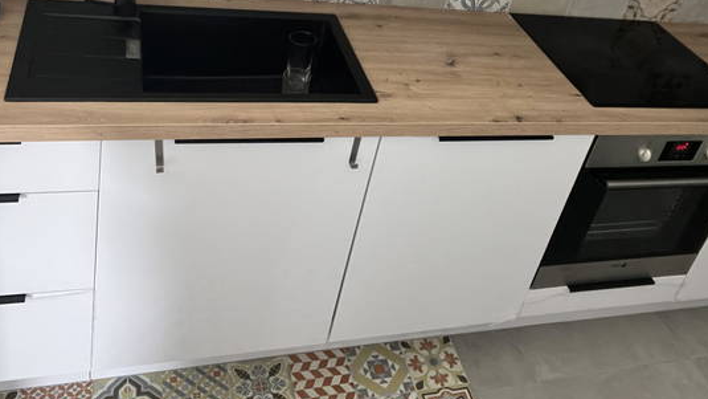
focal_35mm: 37
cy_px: 46
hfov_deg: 53.9
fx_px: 695
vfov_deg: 30.7
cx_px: 390
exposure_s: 1/60
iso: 200
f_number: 2.2
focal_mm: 2.71
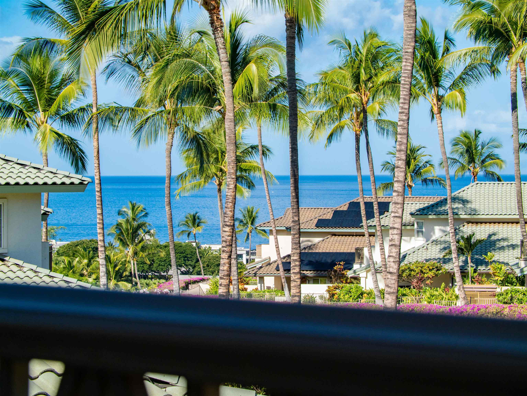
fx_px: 1614
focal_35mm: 106
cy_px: 198
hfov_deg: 18.5
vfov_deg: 14.0
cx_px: 264
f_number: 8
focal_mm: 53
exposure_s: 1/250
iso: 400
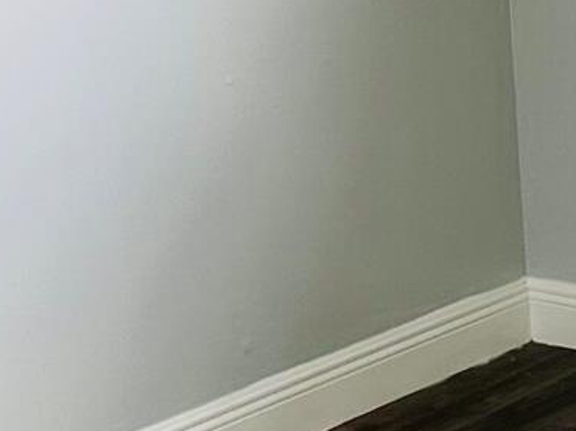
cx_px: 1054
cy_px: 143
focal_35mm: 133
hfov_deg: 13.3
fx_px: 2212
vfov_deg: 11.1
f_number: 1.78
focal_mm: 6.86
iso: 200
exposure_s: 1/121
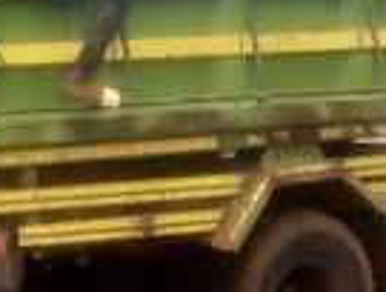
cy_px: 119
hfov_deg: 10.0
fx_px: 2147
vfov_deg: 7.8
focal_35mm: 192
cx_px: -194
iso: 16
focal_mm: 6
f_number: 2.4
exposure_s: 1/657
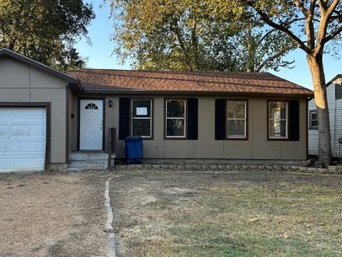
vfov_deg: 44.2
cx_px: 136
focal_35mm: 32
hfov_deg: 56.3
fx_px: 316
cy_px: 131
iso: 40
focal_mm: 5.7
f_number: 1.5
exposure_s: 1/275
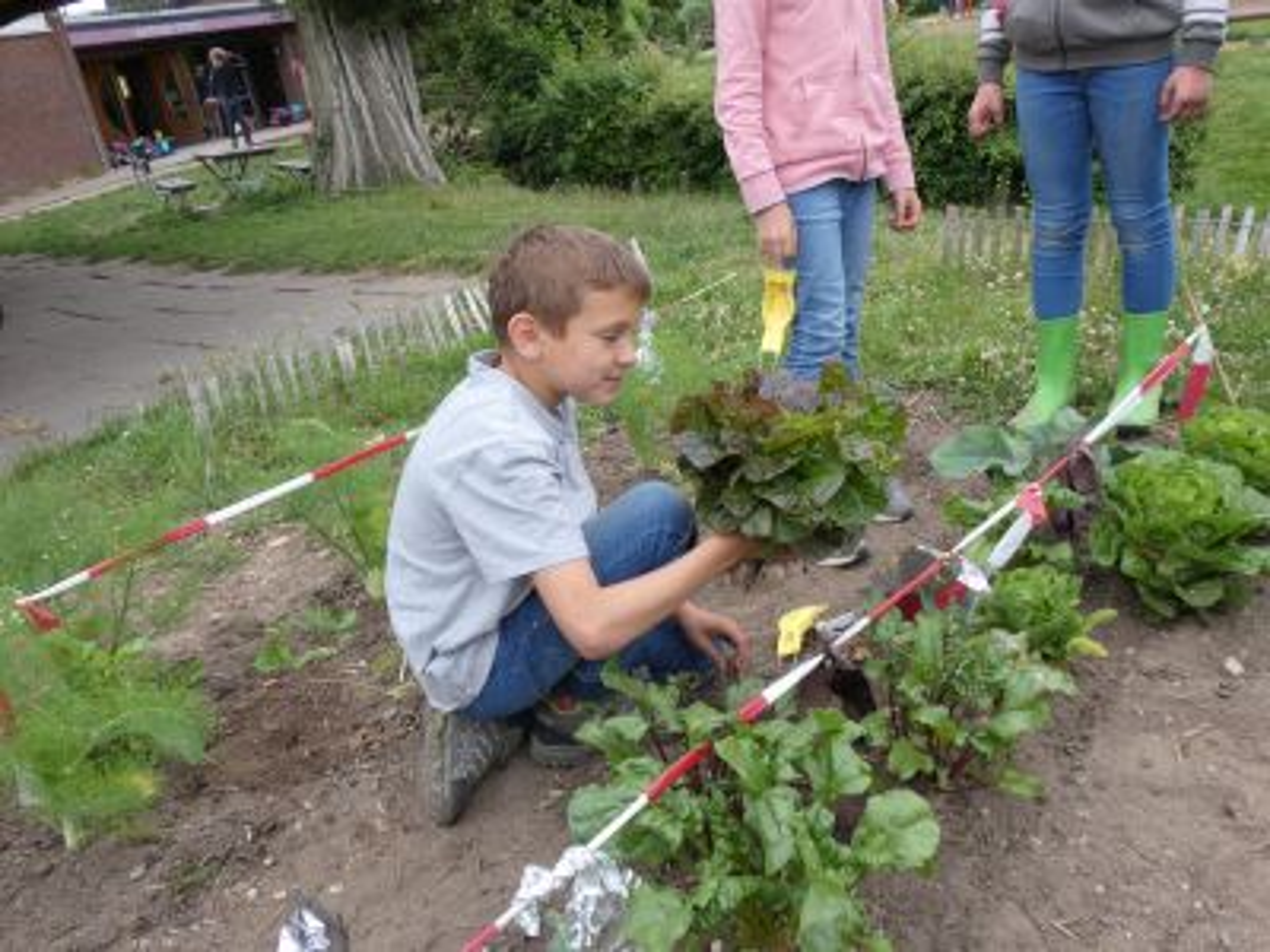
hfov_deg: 60.0
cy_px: 476
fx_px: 1101
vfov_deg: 46.8
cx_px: 635
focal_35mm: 30
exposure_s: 1/320
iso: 80
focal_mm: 5.3
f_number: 3.3
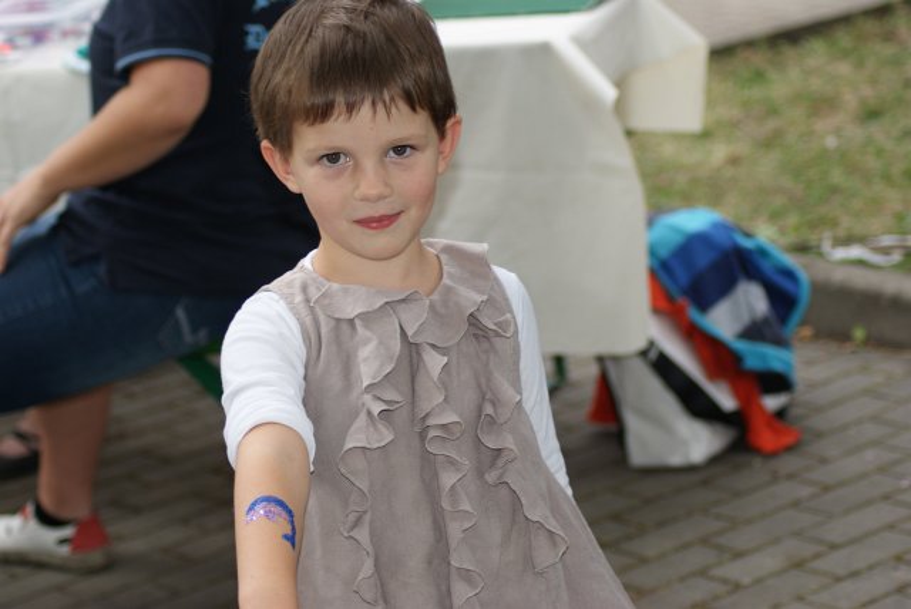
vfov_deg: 13.1
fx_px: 2659
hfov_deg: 19.4
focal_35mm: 105
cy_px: 304
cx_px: 456
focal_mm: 70
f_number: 4.5
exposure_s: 1/160
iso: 100
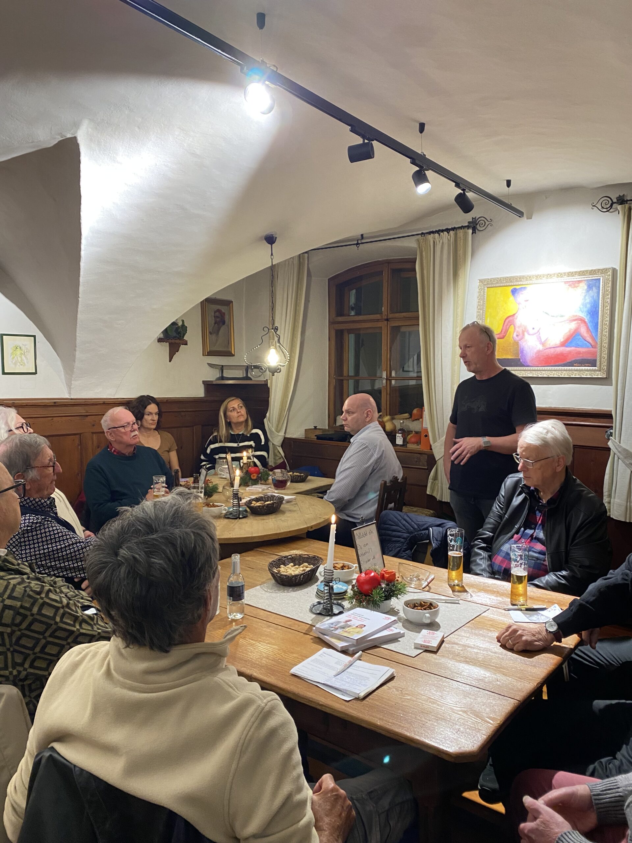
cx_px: 316
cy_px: 422
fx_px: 633
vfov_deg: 67.3
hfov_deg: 53.1
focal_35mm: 26
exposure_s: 1/50
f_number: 1.8
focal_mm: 4.25
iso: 200
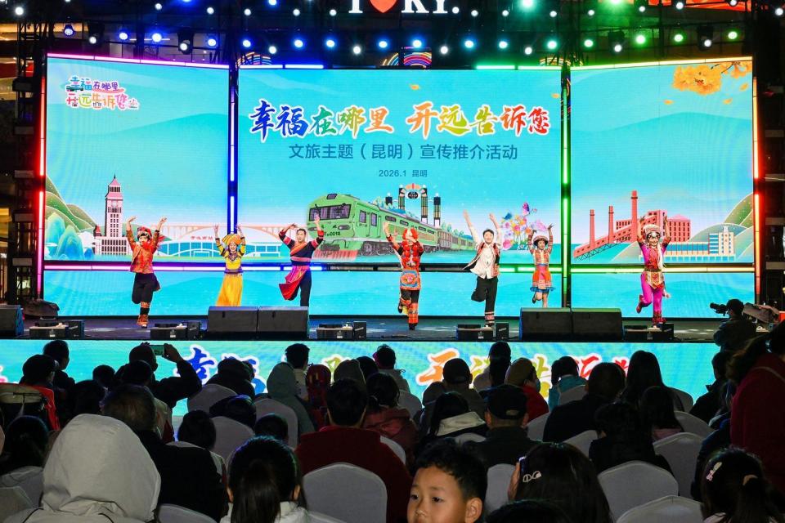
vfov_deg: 29.9
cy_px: 262
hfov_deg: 43.6
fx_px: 981
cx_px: 392
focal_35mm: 45
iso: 2500
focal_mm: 45
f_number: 14
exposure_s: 1/200
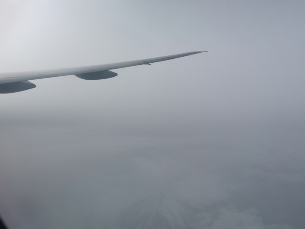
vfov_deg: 45.4
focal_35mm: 31
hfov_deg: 58.4
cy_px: 114
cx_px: 152
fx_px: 273
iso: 50
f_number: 1.8
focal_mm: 3.95
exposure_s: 1/3003
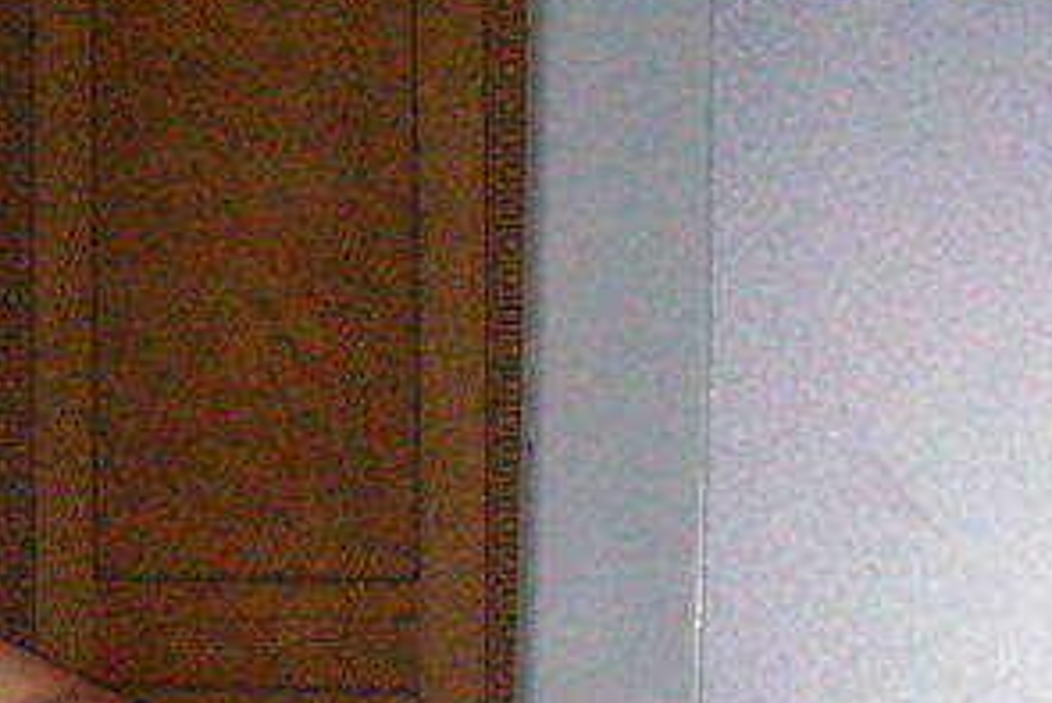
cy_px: 789
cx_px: -232
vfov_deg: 12.6
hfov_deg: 18.1
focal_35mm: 107
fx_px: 3128
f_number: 3.5
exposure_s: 1/40
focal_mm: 6.3
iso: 400
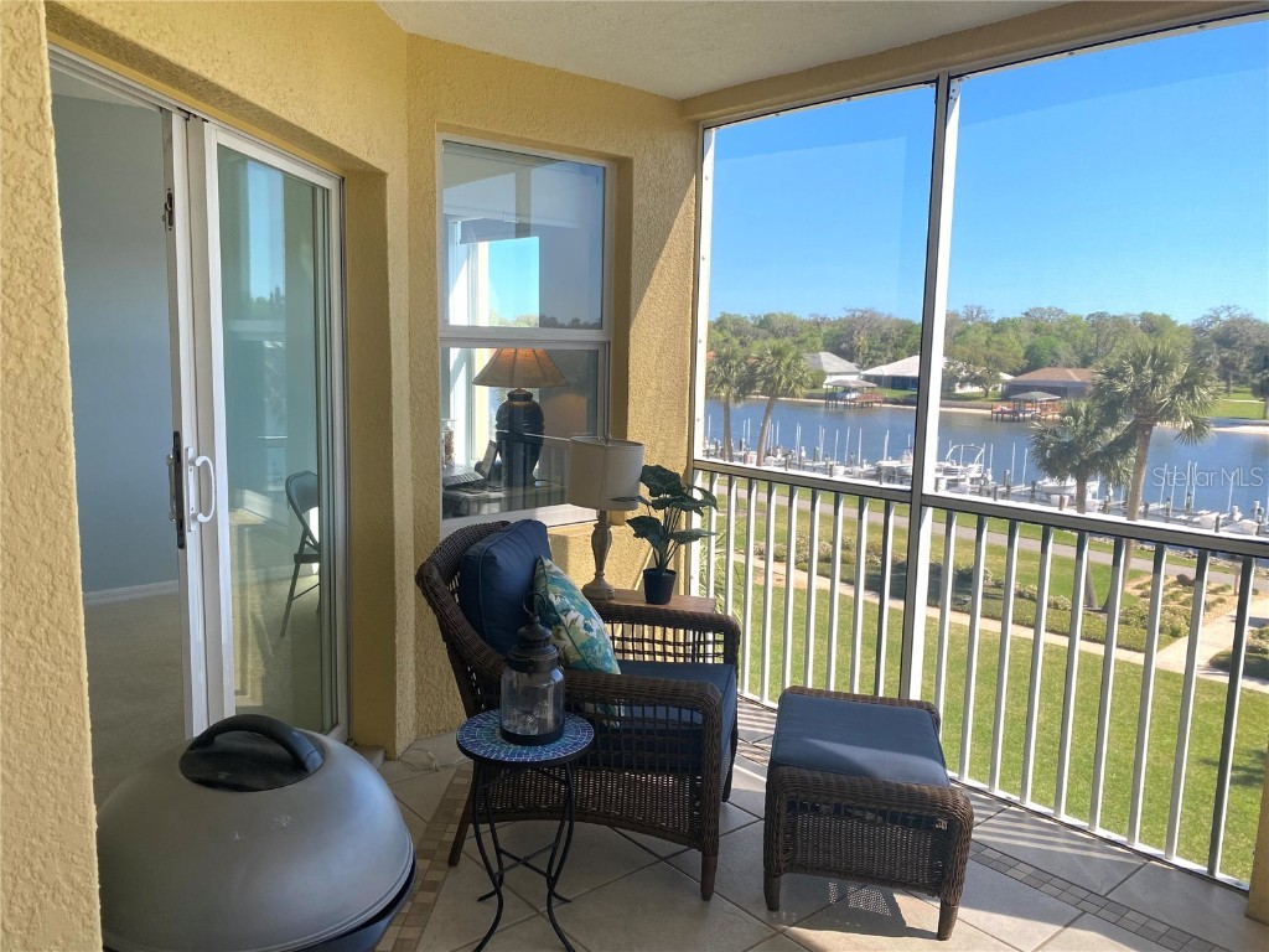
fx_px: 953
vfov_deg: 53.1
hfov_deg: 67.3
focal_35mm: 26
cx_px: 634
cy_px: 476
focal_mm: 4.25
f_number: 1.8
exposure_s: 1/711
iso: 32
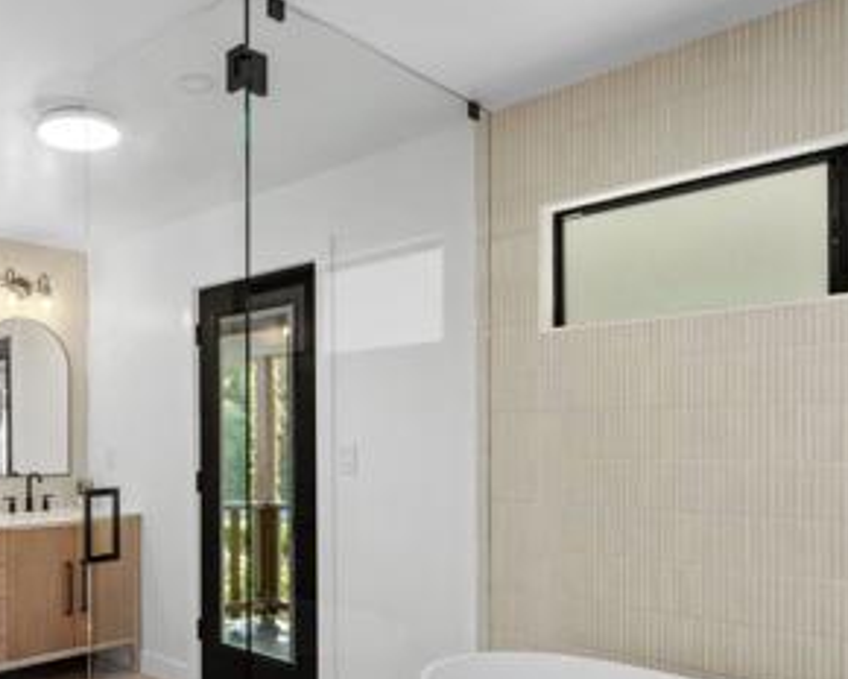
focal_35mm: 29
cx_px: 187
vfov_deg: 48.7
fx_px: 728
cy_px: 476
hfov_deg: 56.7
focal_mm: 14
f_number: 11
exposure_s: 1/6
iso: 640
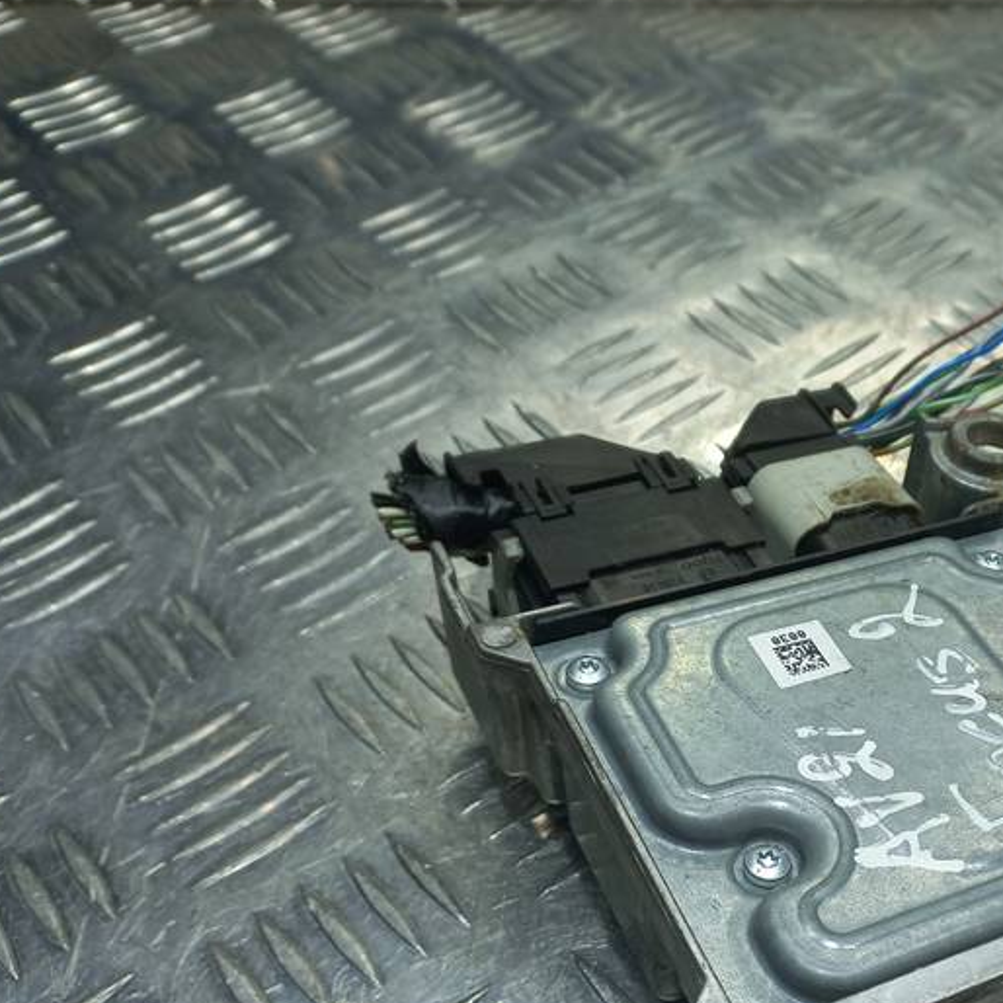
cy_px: 689
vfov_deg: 37.8
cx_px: 847
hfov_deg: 36.6
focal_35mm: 44
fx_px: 1442
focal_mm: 4.6
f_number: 1.8
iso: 40
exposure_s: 1/100
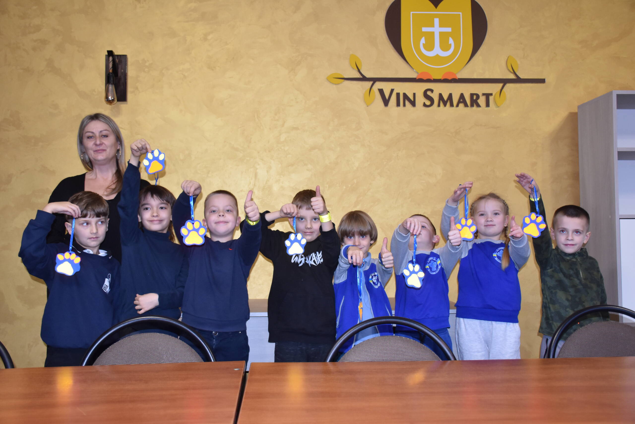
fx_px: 635
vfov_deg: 36.9
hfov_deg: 53.1
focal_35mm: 36
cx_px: 318
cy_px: 212
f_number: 3.8
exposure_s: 1/60
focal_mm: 24
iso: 1000
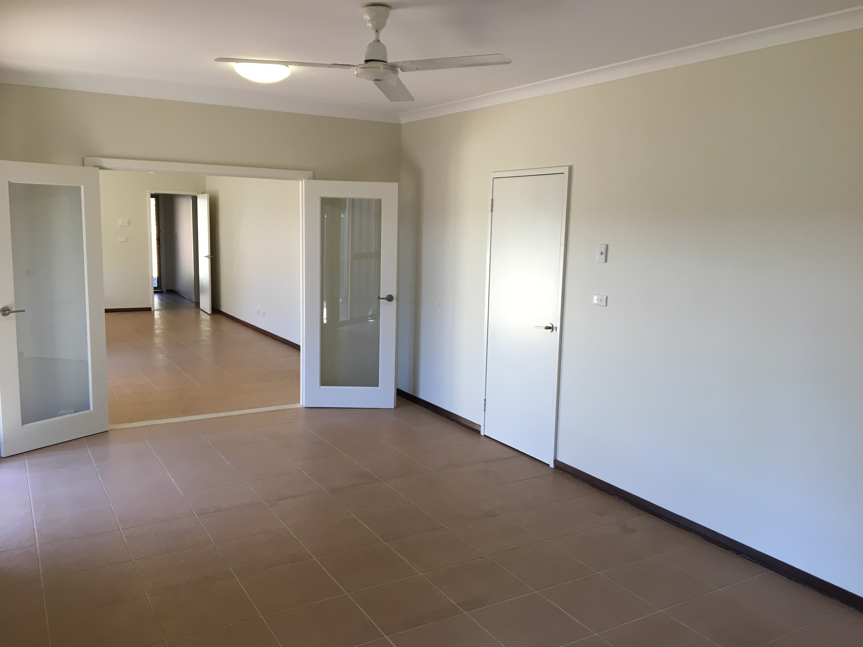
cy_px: 324
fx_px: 723
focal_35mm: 29
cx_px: 432
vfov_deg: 48.2
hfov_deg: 61.7
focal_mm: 4.15
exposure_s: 1/33
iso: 25
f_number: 2.2
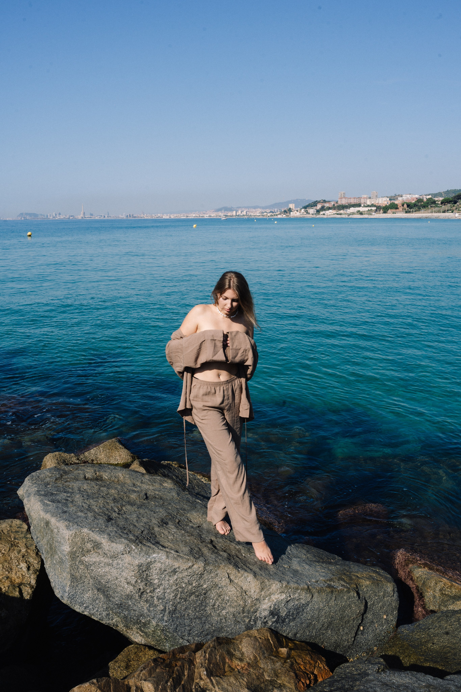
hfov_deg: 44.8
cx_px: 230
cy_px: 346
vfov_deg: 63.5
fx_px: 559
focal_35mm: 29
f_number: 16
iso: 100
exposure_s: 1/100
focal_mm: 29.1
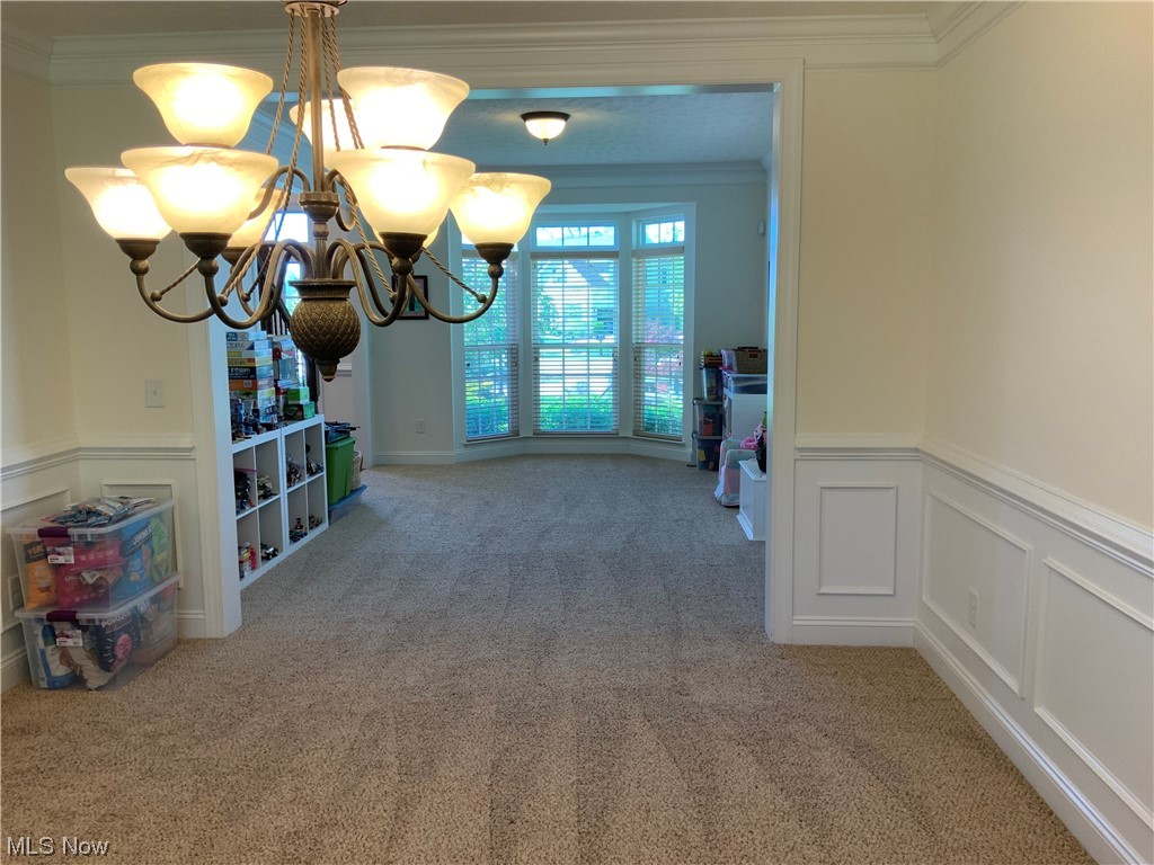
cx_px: 577
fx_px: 967
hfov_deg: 61.7
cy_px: 432
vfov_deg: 48.2
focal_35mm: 29
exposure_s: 1/60
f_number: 1.8
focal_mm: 3
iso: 40
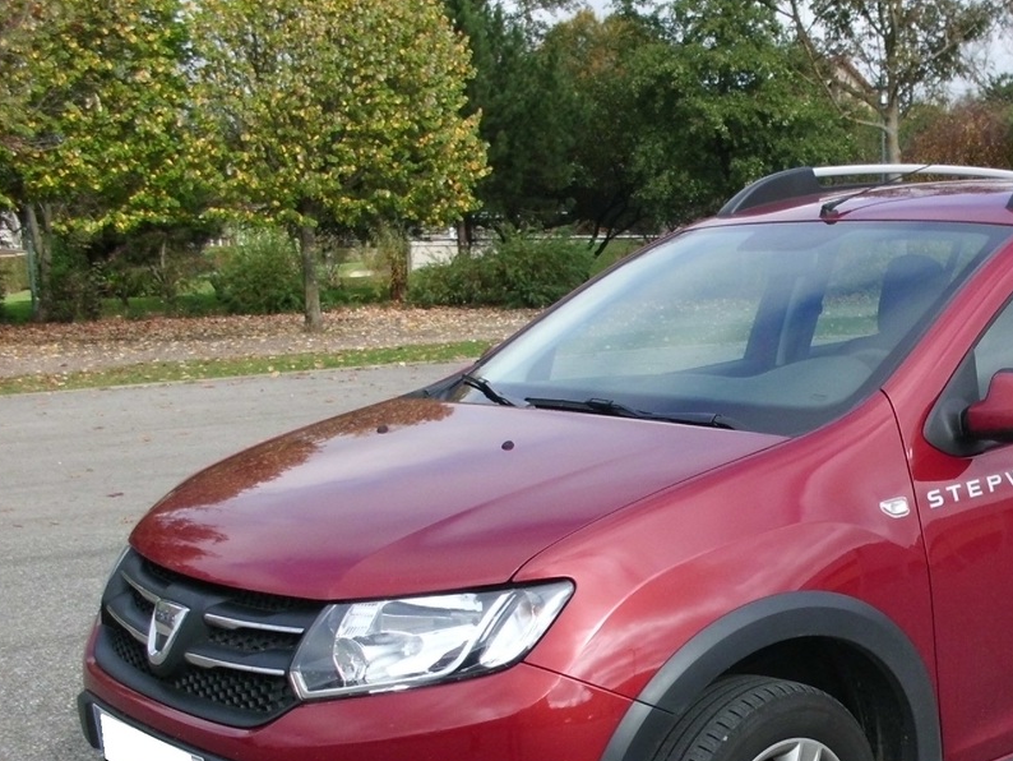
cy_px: 595
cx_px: 797
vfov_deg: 24.9
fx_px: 1698
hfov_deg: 32.4
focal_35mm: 58
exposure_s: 1/160
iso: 100
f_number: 7.3
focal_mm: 6.3
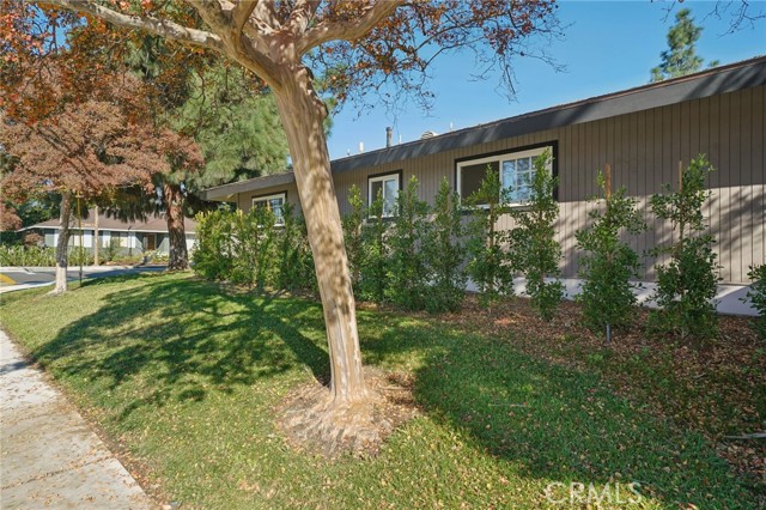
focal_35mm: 21
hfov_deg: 81.2
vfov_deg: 59.4
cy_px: 255
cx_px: 383
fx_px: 447
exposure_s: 1/50
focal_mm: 21
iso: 100
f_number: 8
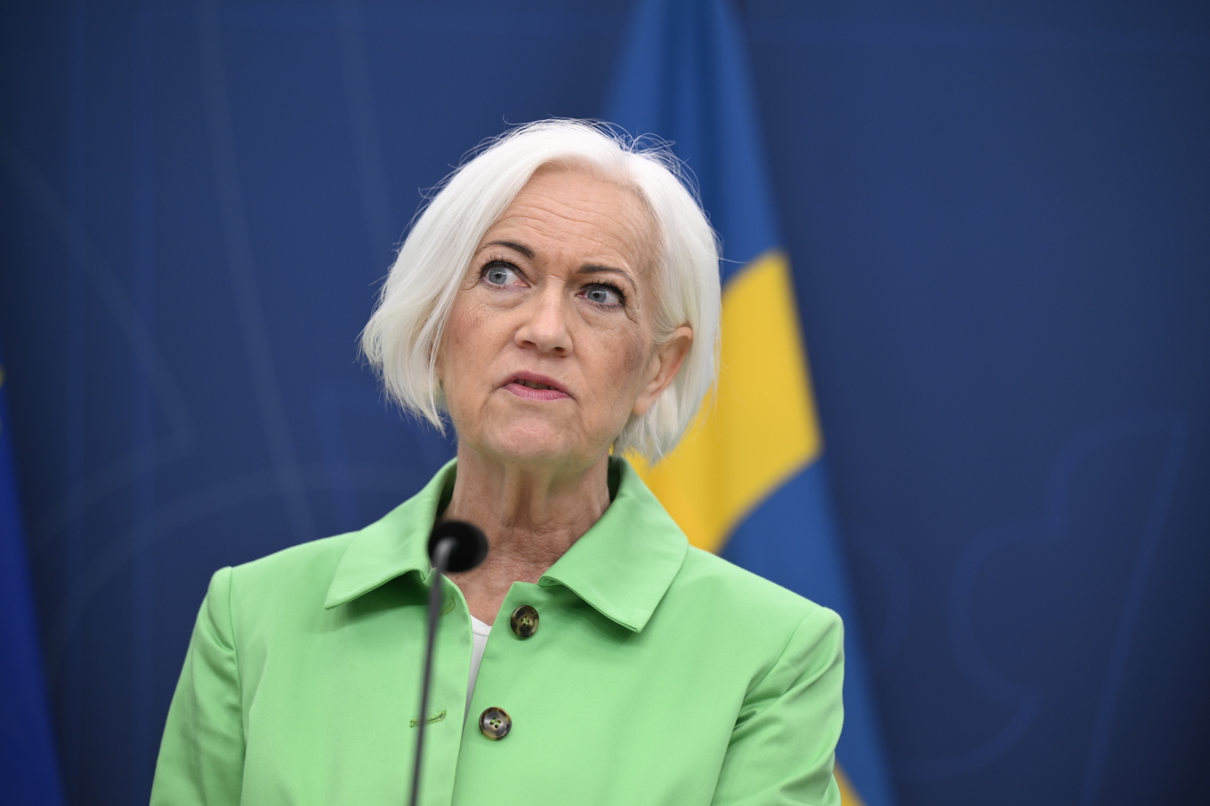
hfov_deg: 17.1
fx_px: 4032
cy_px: 403
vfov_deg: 11.4
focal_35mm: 120
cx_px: 605
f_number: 2.8
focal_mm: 120
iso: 640
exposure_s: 1/250
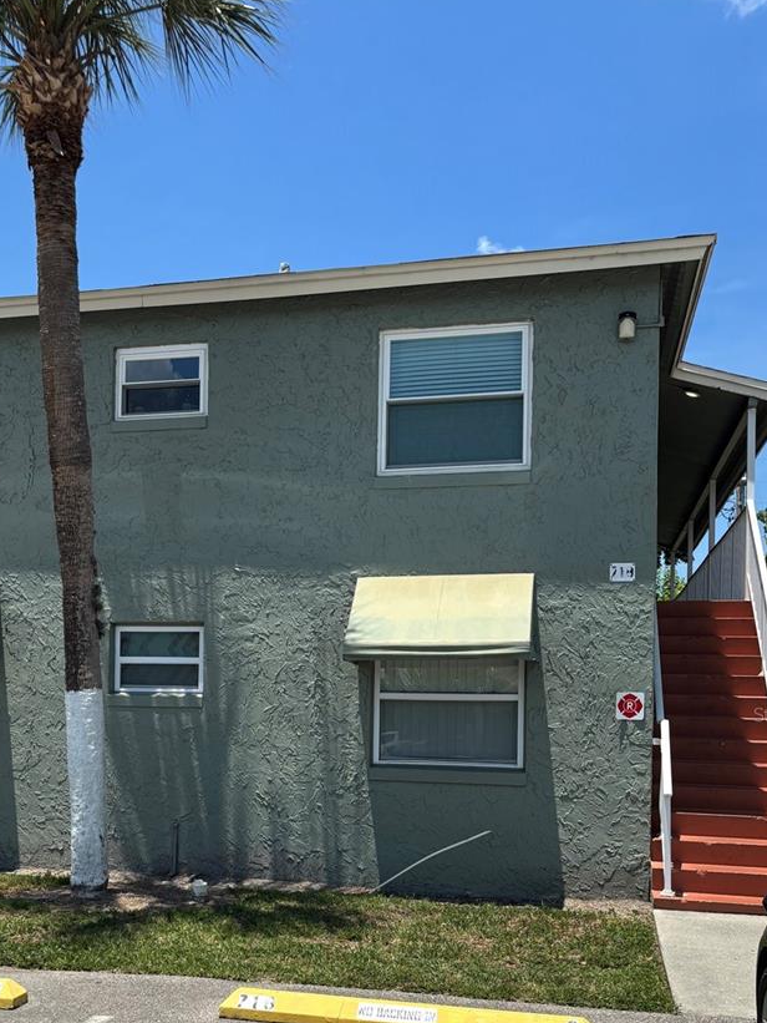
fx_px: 1122
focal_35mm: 38
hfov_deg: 37.5
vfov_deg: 47.8
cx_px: 281
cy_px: 714
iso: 50
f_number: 1.6
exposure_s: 1/3534
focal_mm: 5.96
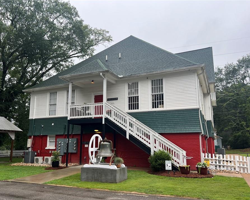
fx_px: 215
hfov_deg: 60.4
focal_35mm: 29
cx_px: 117
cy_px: 107
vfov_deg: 49.9
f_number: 1.5
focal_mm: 5.7
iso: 40
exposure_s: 1/152
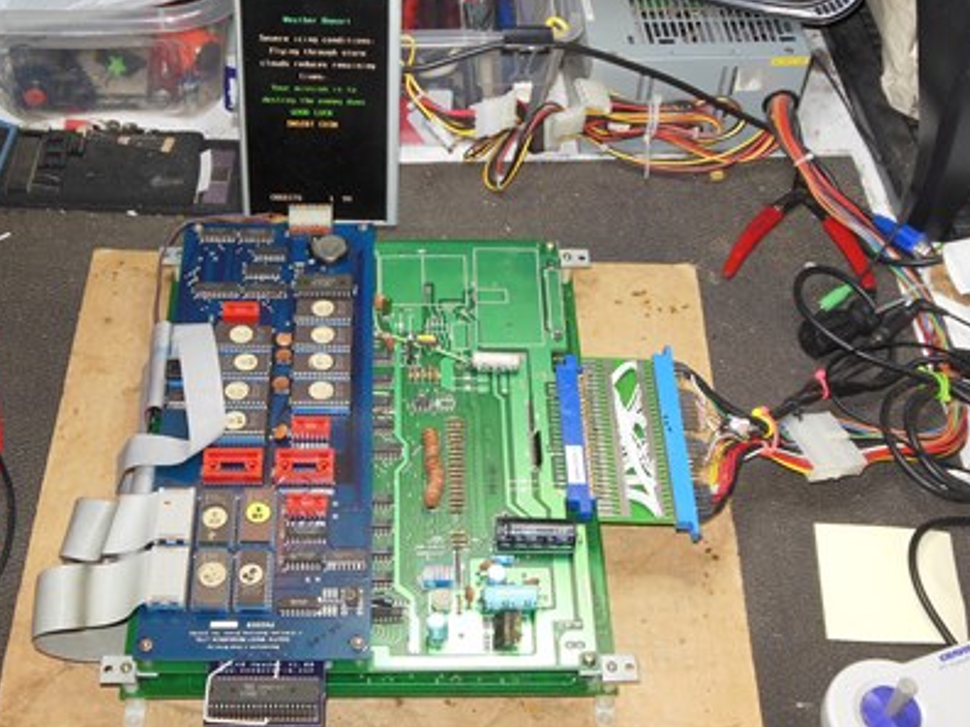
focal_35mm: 43
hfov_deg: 43.8
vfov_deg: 33.6
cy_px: 379
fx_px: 1205
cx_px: 438
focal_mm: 6.8
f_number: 3.6
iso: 200
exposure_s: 1/30
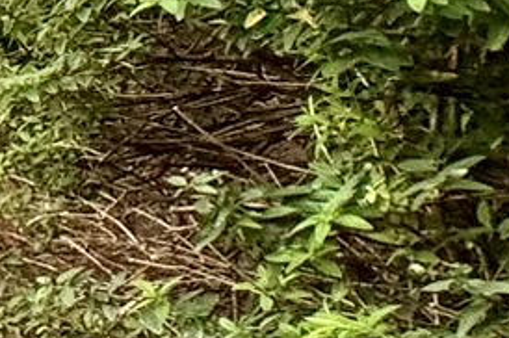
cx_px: -1339
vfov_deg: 12.5
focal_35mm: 109
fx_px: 1539
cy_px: 93
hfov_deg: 9.2
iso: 40
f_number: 2.2
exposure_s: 1/181
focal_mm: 2.22
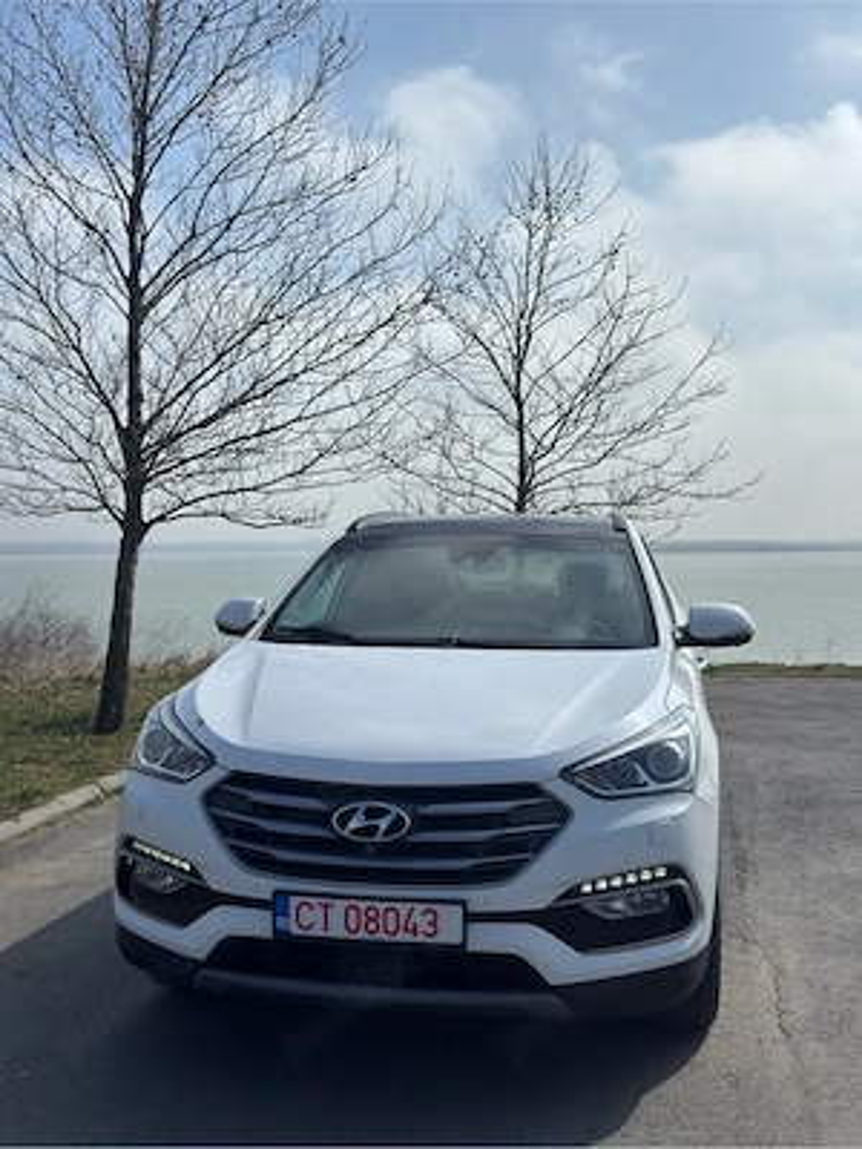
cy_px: 574
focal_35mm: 38
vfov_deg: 49.0
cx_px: 431
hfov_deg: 37.7
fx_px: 1262
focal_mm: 6.76
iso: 100
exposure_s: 1/15385
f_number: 1.78
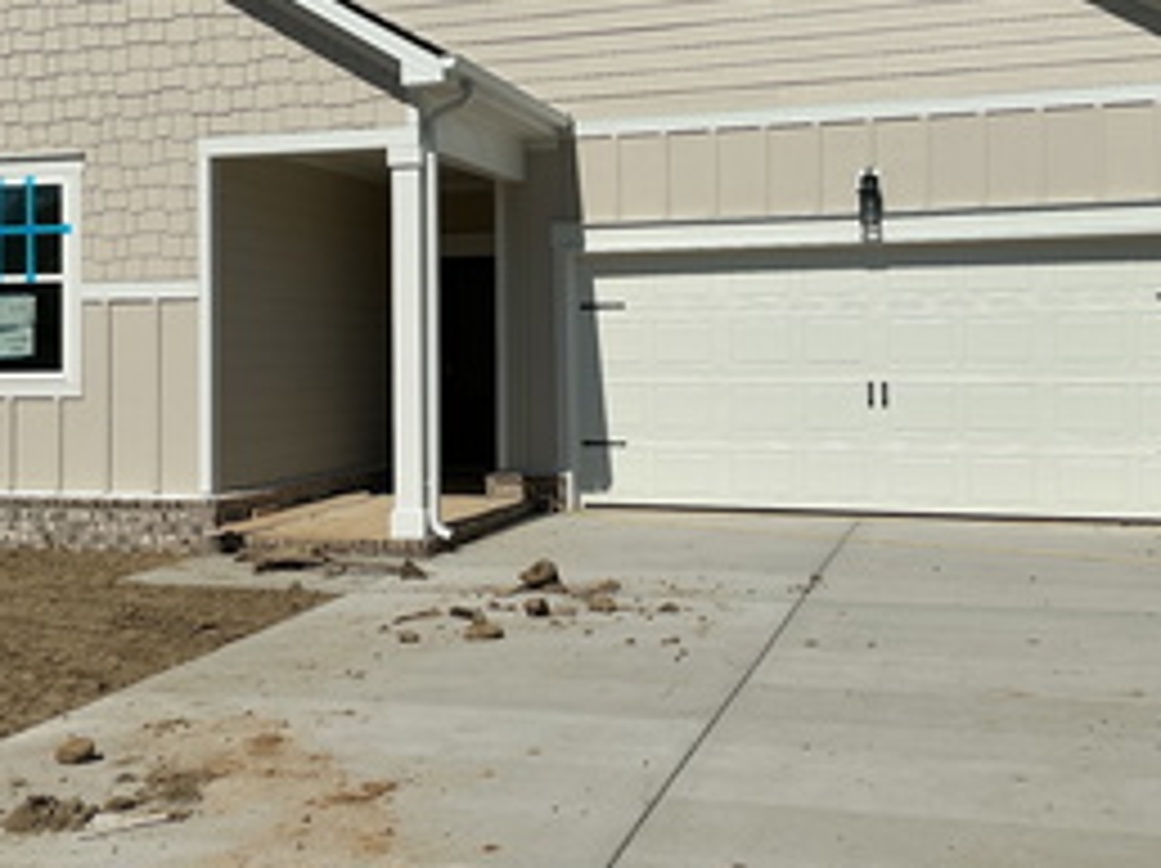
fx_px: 1508
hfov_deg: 42.0
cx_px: 513
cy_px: 315
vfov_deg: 32.0
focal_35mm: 45
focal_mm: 3
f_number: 1.8
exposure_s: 1/6536
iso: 25
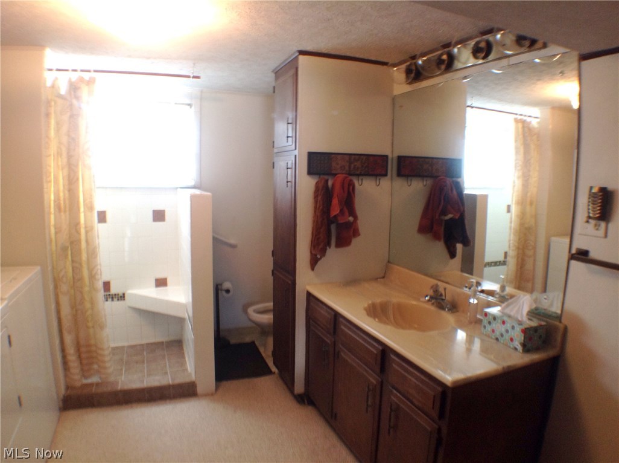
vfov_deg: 40.6
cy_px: 232
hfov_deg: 52.7
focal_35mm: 35
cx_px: 310
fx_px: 625
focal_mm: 4.28
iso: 64
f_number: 2.4
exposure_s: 1/15
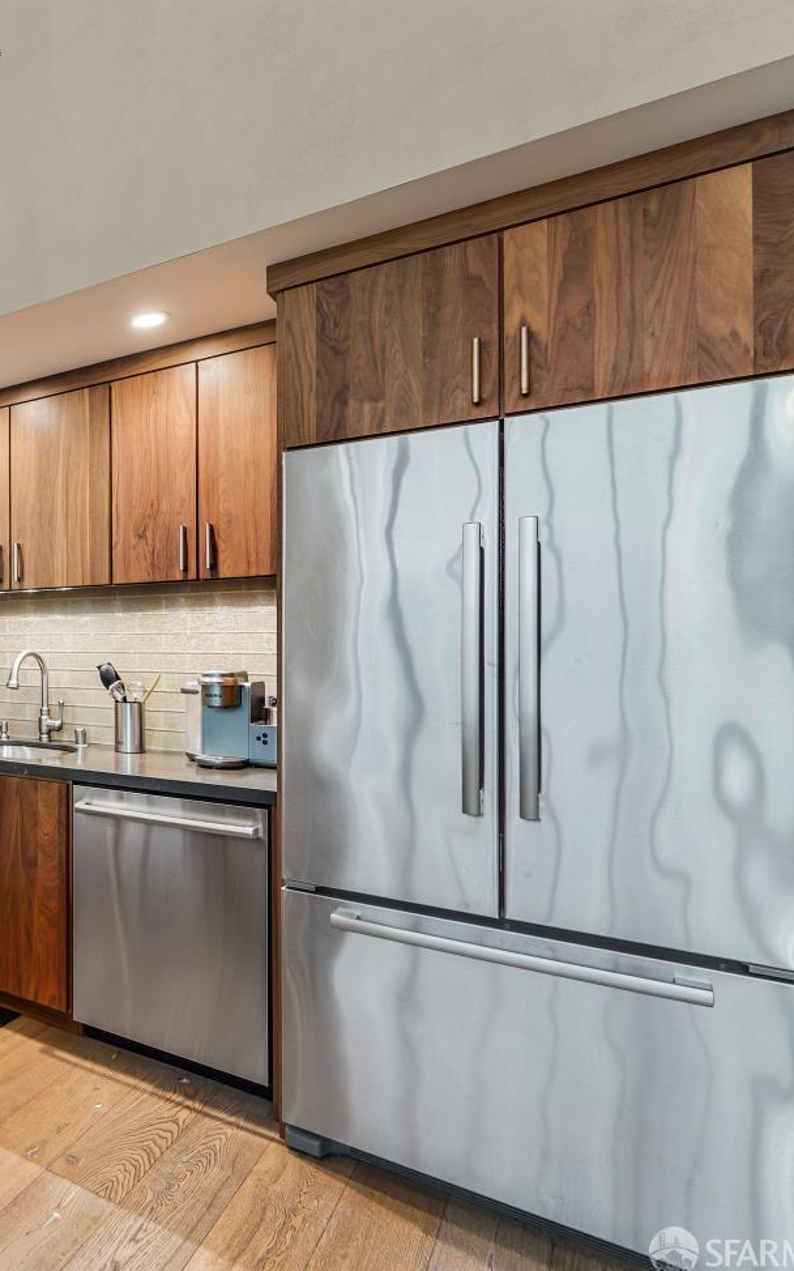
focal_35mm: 22
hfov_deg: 41.1
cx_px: -124
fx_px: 762
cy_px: 628
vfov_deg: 79.7
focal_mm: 14
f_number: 8
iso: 100
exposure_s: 2
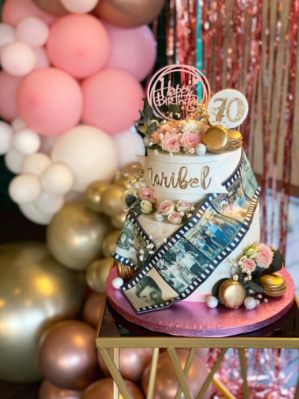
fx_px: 599
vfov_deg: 36.8
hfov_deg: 28.0
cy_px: 200
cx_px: 150
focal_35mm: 52
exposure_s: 1/100
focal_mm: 6
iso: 160
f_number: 2
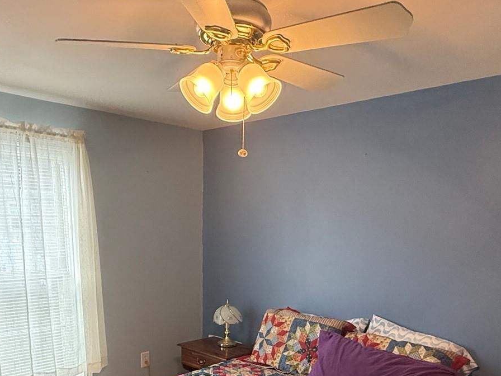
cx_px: 234
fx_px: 463
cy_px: 336
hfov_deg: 56.8
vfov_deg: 40.9
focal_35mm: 32
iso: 250
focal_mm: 2.22
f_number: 2.2
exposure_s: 1/120
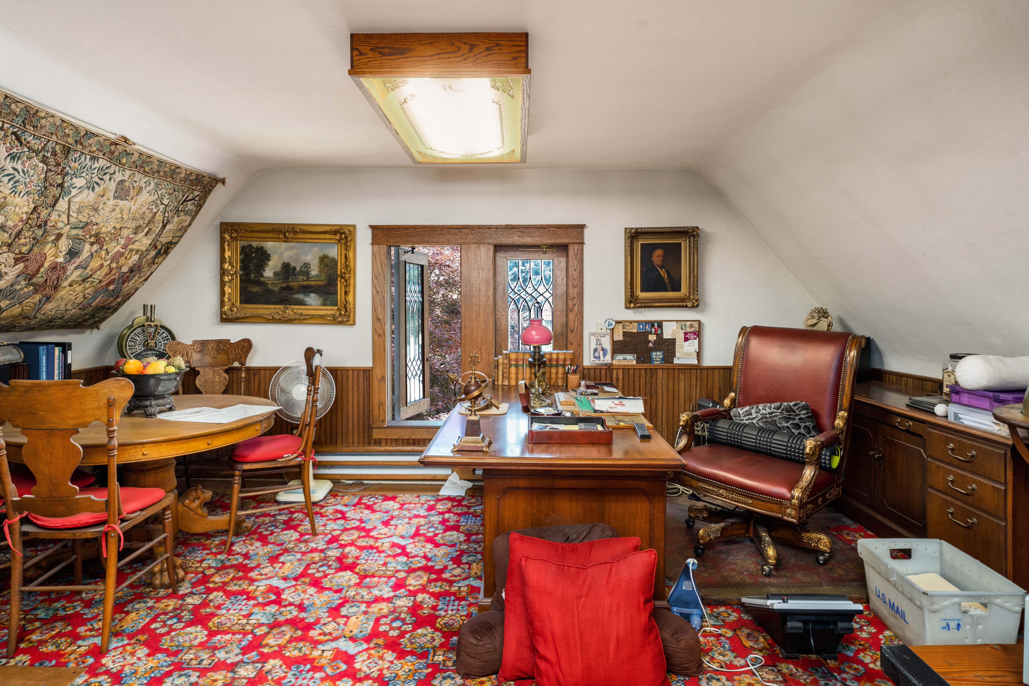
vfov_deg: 64.6
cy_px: 343
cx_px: 514
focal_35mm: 19
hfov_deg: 86.9
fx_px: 543
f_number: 6.3
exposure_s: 1/20
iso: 1000
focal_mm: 19
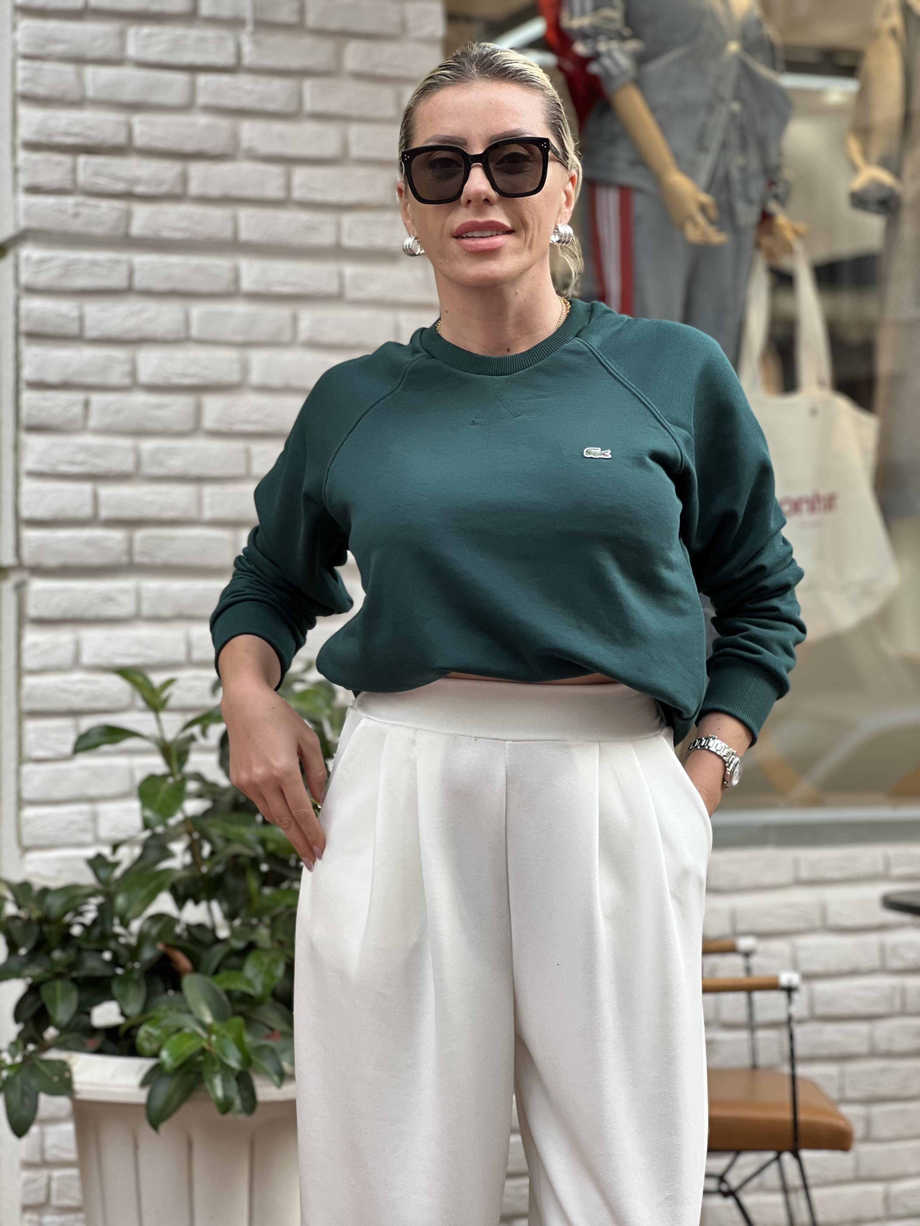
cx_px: 460
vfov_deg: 25.3
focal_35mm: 77
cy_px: 613
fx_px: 2729
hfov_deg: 19.1
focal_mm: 9
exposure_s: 1/121
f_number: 2.8
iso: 40
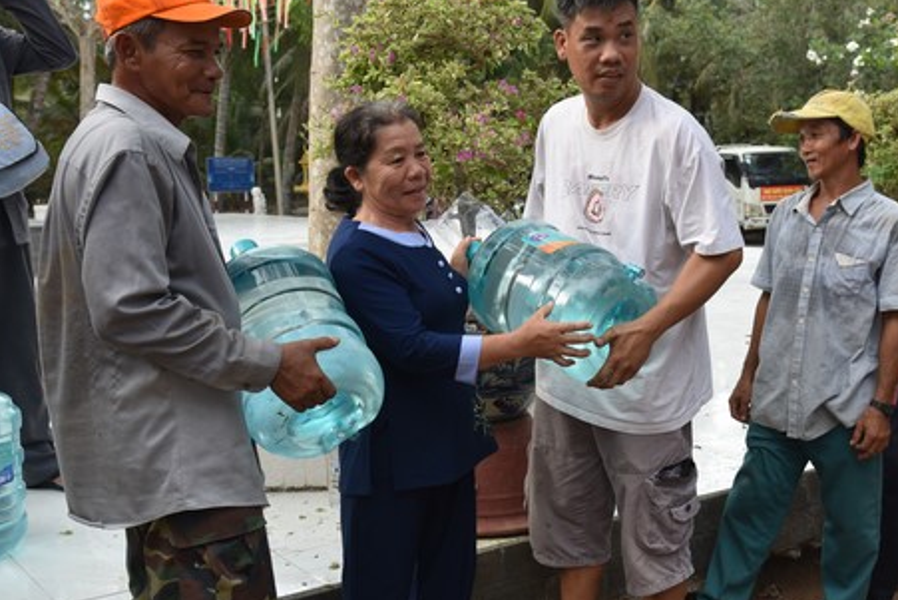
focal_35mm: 49
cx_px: 563
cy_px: 279
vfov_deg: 27.5
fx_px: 1223
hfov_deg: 40.0
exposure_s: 1/160
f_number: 6.3
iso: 400
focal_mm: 34
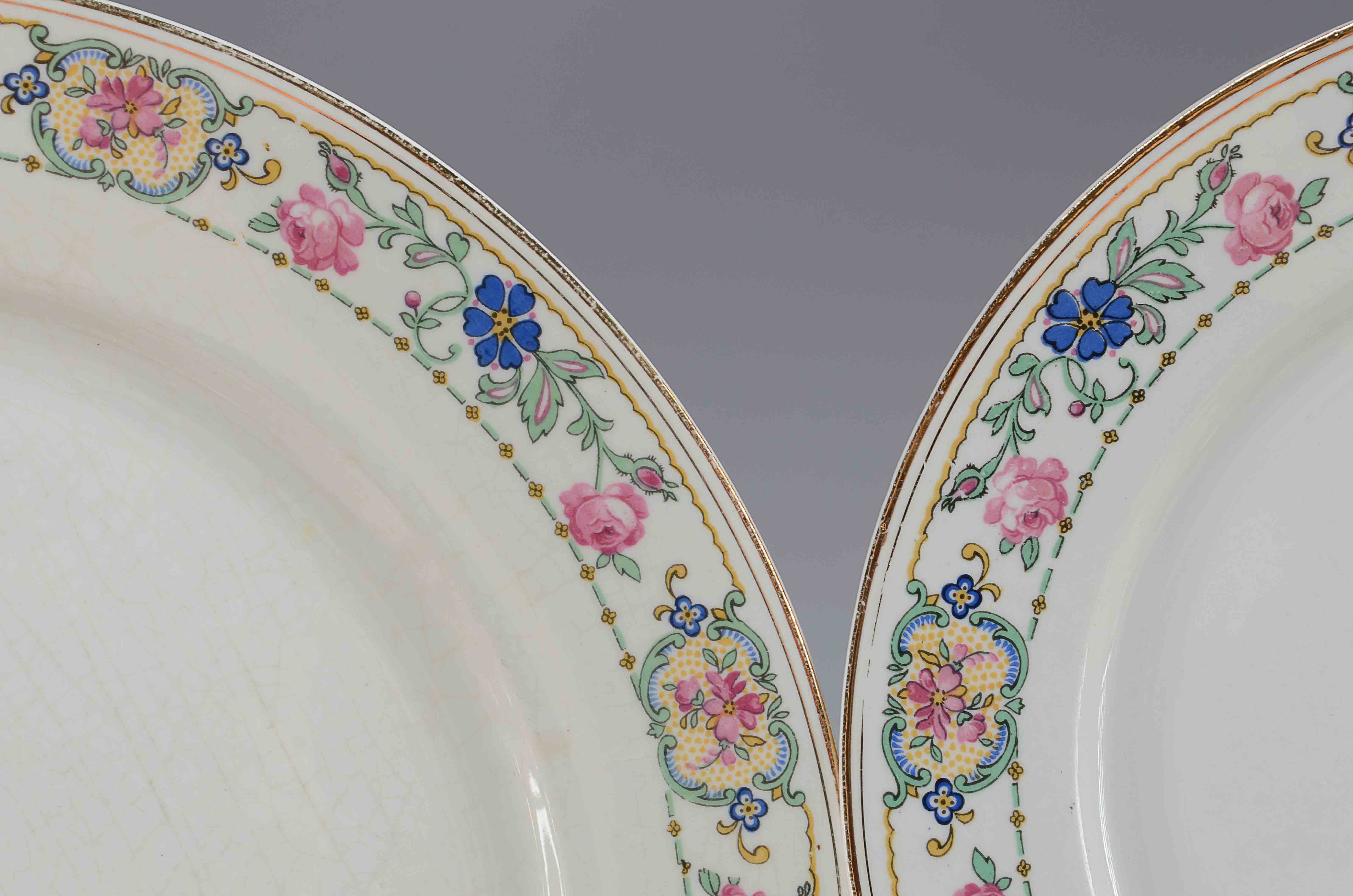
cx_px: 676
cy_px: 448
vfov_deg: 16.5
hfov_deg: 24.7
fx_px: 3094
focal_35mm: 82
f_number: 11
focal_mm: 55
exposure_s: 1/80
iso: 100
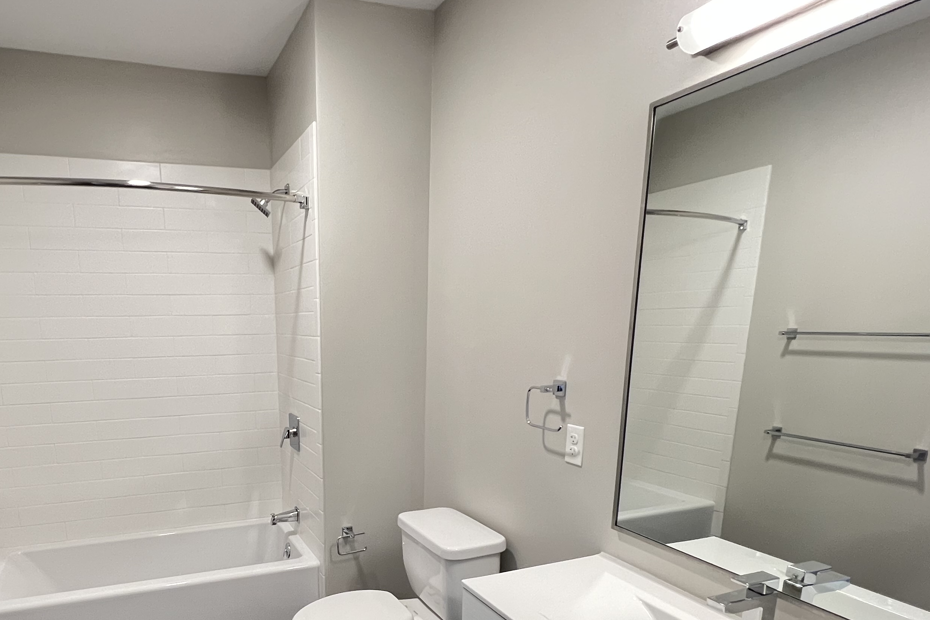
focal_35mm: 22
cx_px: 333
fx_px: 568
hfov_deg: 76.8
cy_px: 463
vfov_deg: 54.6
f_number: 1.8
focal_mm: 1.57
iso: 400
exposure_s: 1/60
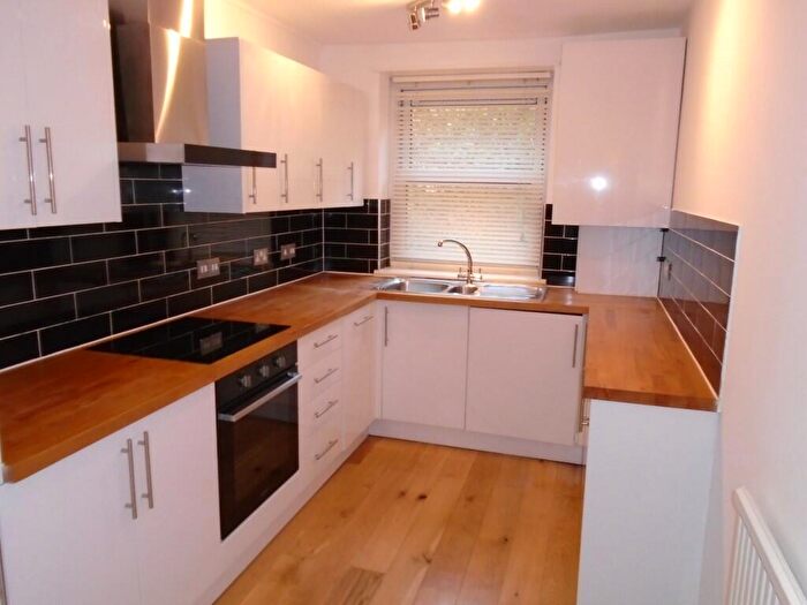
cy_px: 302
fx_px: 606
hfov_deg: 67.3
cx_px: 404
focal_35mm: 26
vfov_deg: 53.1
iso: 400
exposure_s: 1/30
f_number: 3.2
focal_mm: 4.6
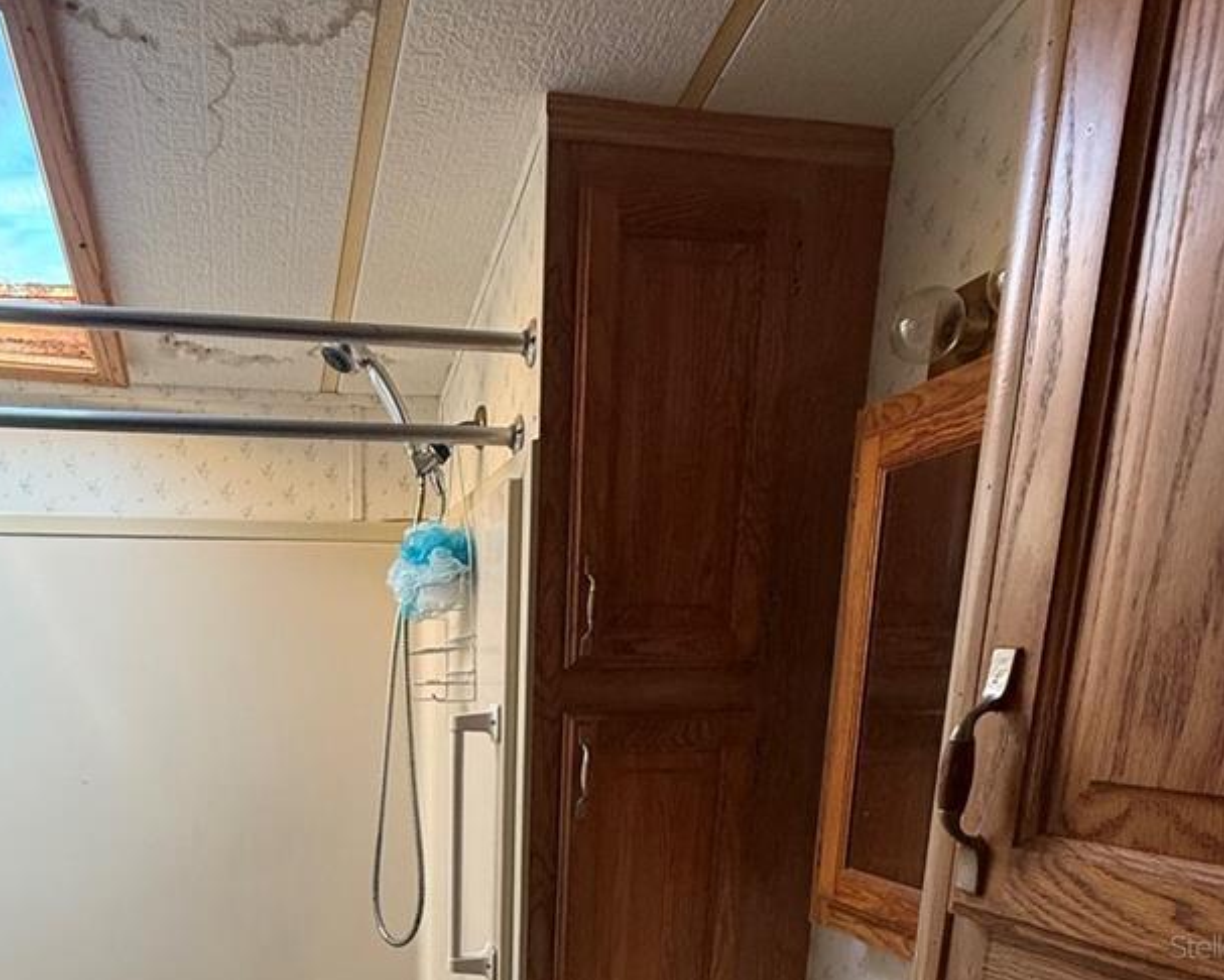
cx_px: 405
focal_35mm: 27
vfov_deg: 46.0
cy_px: 946
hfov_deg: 62.4
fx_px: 978
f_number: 2.2
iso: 320
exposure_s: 1/89
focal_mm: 2.22
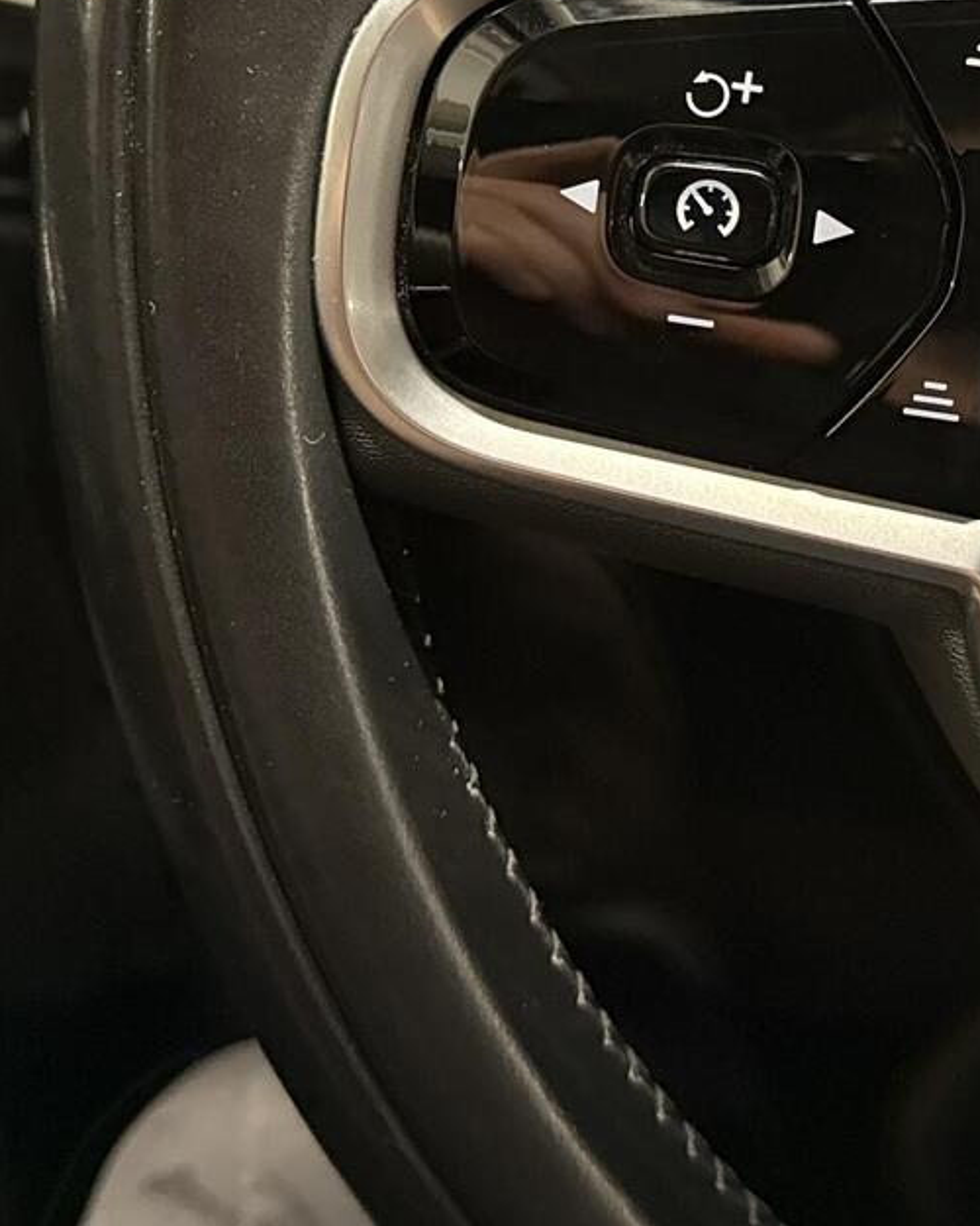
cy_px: 308
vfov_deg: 34.0
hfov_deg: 28.0
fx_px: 1958
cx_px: 623
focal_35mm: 54
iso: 1000
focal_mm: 6.76
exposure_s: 1/40
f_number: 1.78
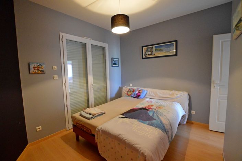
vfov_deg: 77.2
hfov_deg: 100.5
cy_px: 80
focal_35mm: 15
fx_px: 101
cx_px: 121
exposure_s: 1/60
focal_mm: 10
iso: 3200
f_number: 3.5
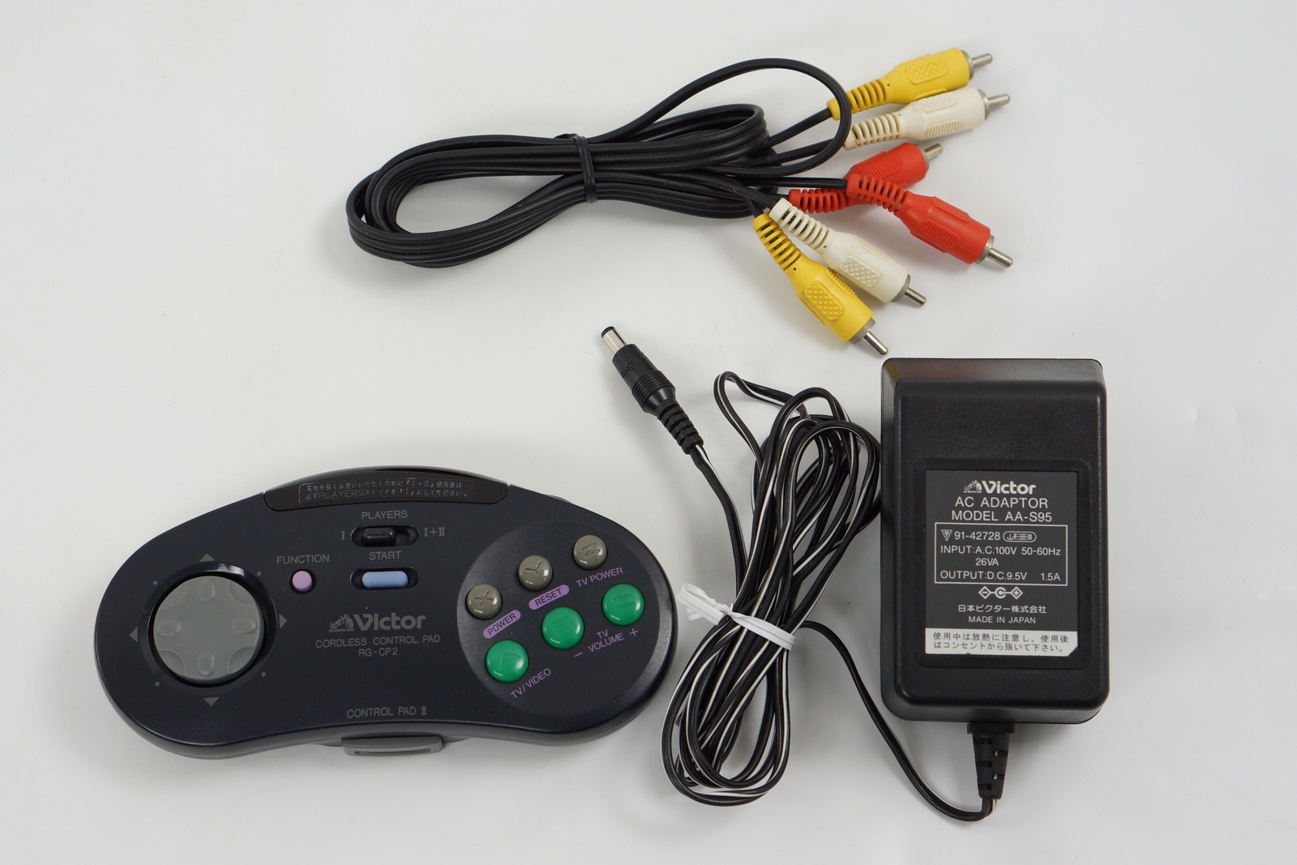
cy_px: 432
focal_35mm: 75
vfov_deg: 18.2
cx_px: 648
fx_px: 2702
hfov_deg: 27.0
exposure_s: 1/80
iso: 400
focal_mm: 50
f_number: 6.3
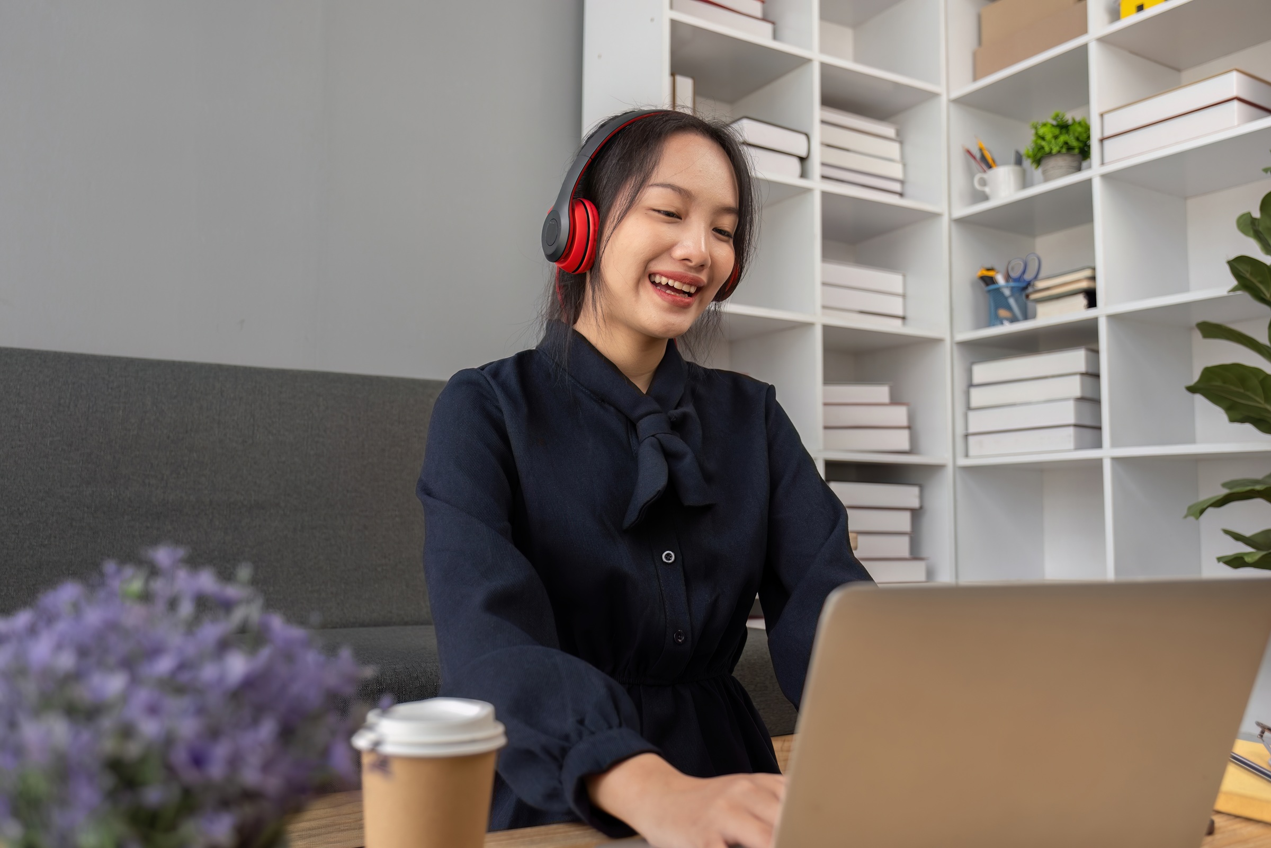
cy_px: 424
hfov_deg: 61.9
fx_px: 1059
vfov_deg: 43.6
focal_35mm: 30
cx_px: 636
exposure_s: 1/75
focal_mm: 20
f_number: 2.8
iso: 125
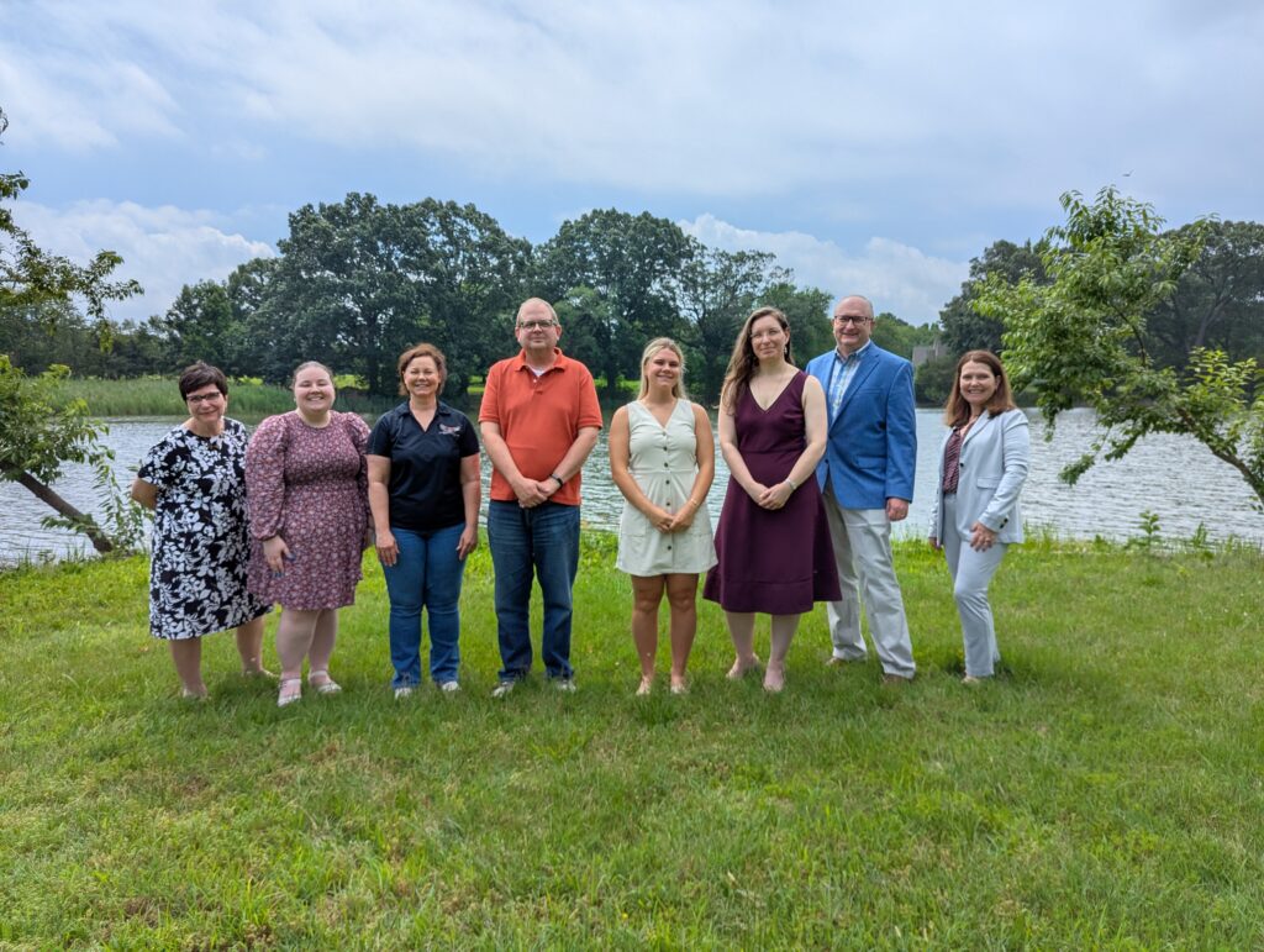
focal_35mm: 24
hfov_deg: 71.5
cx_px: 632
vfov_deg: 56.9
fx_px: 878
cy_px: 476
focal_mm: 6.81
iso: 31
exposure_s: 1/2762
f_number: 1.85
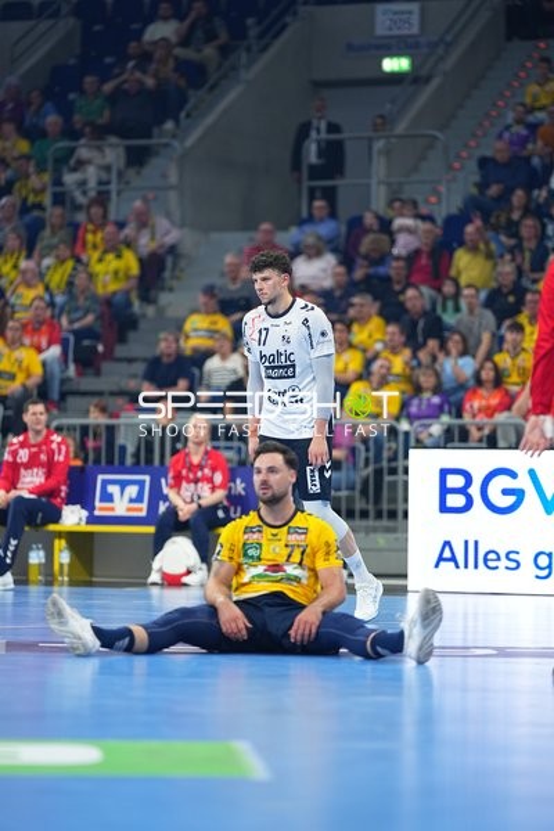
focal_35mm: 135
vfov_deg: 15.2
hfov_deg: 10.2
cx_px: 277
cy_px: 416
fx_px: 3116
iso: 1000
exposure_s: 1/1600
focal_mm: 135
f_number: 1.8
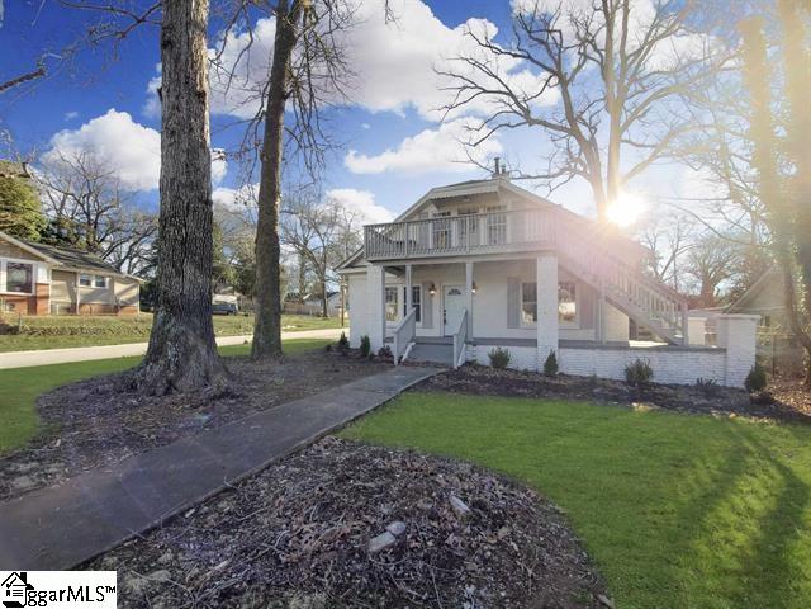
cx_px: 406
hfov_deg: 106.2
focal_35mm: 13
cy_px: 304
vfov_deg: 89.9
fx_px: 305
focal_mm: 1.8
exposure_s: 1/530
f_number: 2.2
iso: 50
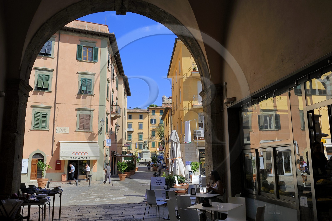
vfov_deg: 42.3
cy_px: 110
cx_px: 166
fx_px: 286
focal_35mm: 31
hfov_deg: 60.3
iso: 200
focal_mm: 31
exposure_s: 1/200
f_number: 11
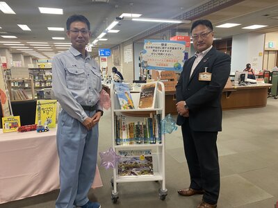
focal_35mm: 26
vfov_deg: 53.1
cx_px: 139
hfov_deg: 67.3
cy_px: 104
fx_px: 209
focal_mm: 4.25
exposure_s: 1/60
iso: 125
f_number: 1.8
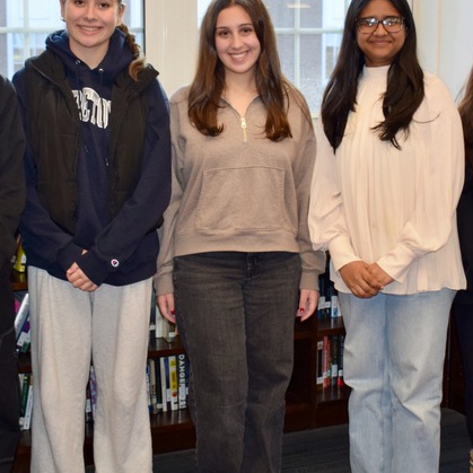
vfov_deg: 24.6
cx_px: 212
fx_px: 1082
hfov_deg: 24.6
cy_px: 196
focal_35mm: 70
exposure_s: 1/200
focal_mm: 23
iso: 800
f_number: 3.8
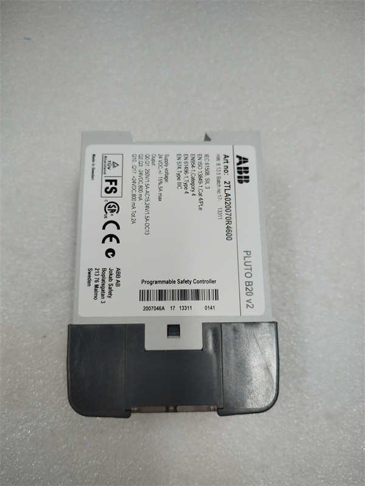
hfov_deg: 53.1
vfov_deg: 67.3
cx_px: 182
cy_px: 243
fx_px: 366
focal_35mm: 26
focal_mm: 4.75
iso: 271
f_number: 1.8
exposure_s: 1/100
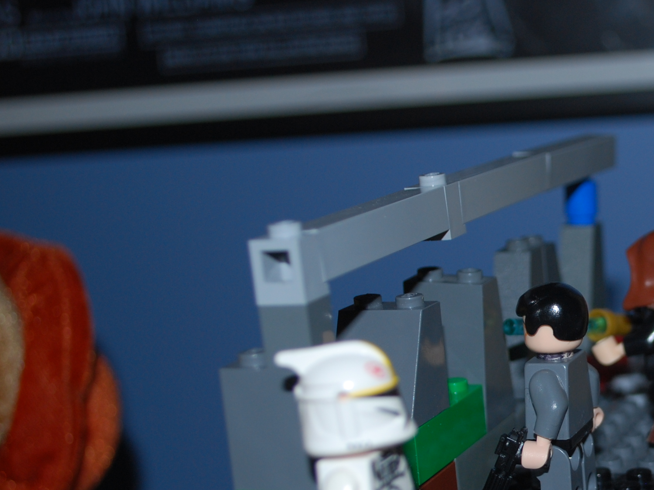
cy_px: 363
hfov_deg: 23.0
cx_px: 634
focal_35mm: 82
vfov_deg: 17.9
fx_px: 1549
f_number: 4.2
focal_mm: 26
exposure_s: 1/60
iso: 200
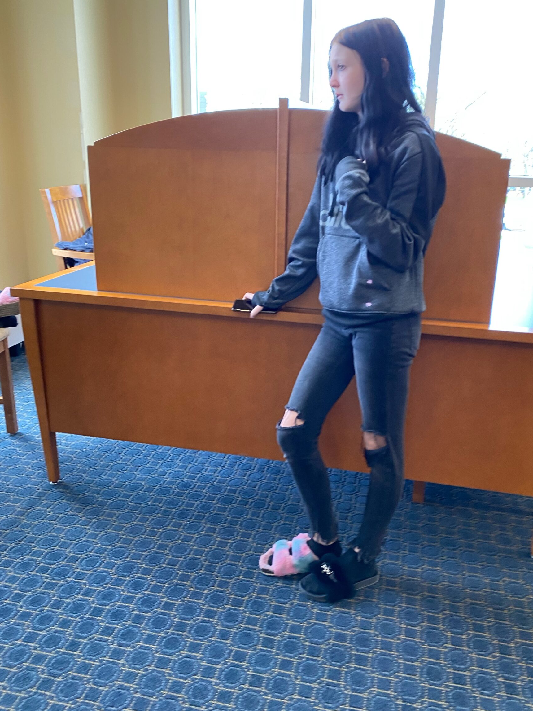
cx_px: 285
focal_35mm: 29
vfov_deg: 61.6
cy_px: 336
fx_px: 595
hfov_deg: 48.2
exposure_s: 1/60
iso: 125
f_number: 1.8
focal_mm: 4.25
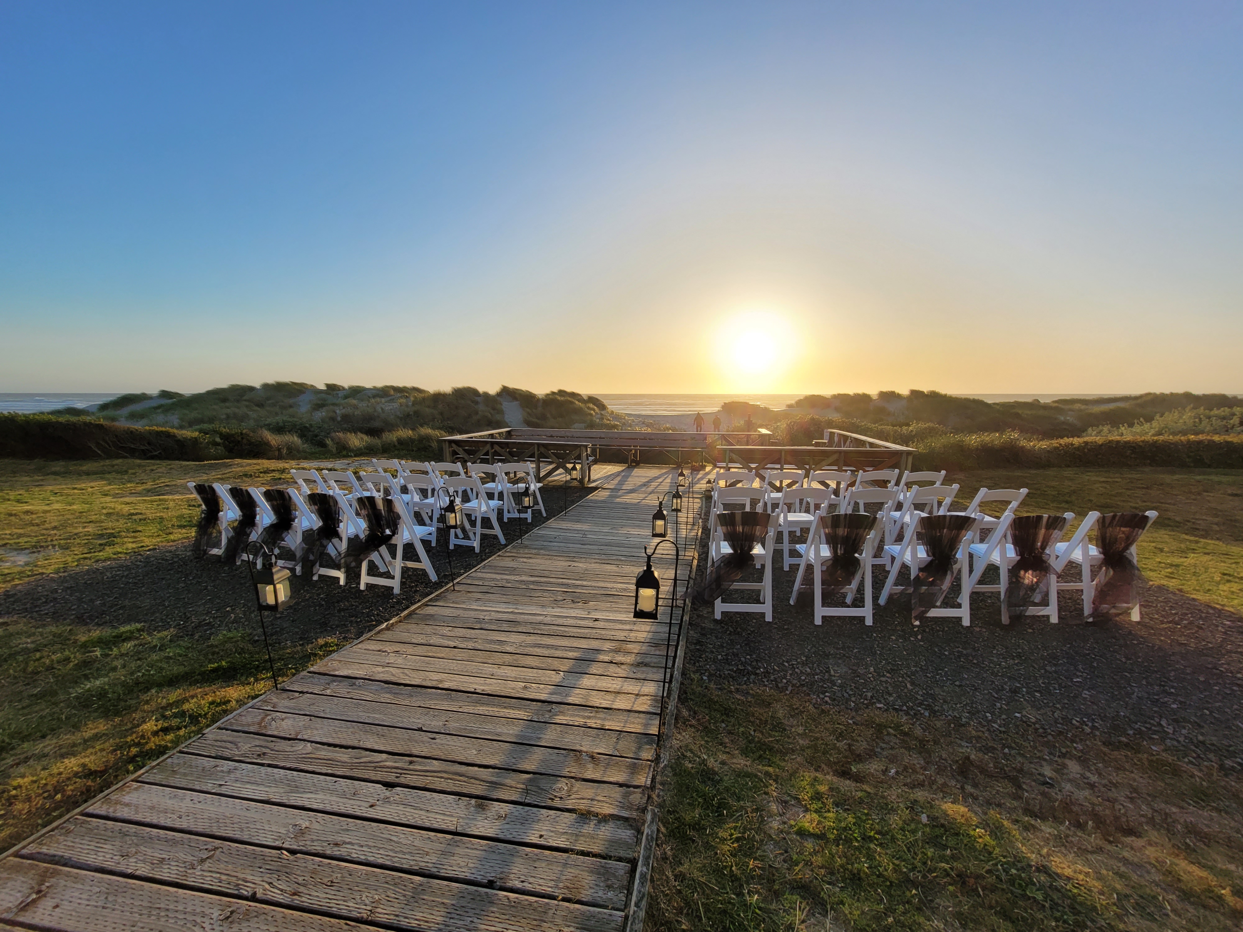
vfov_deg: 89.9
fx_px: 467
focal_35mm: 13
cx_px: 622
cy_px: 466
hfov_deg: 106.2
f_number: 2.2
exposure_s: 1/852
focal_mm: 1.74
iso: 40
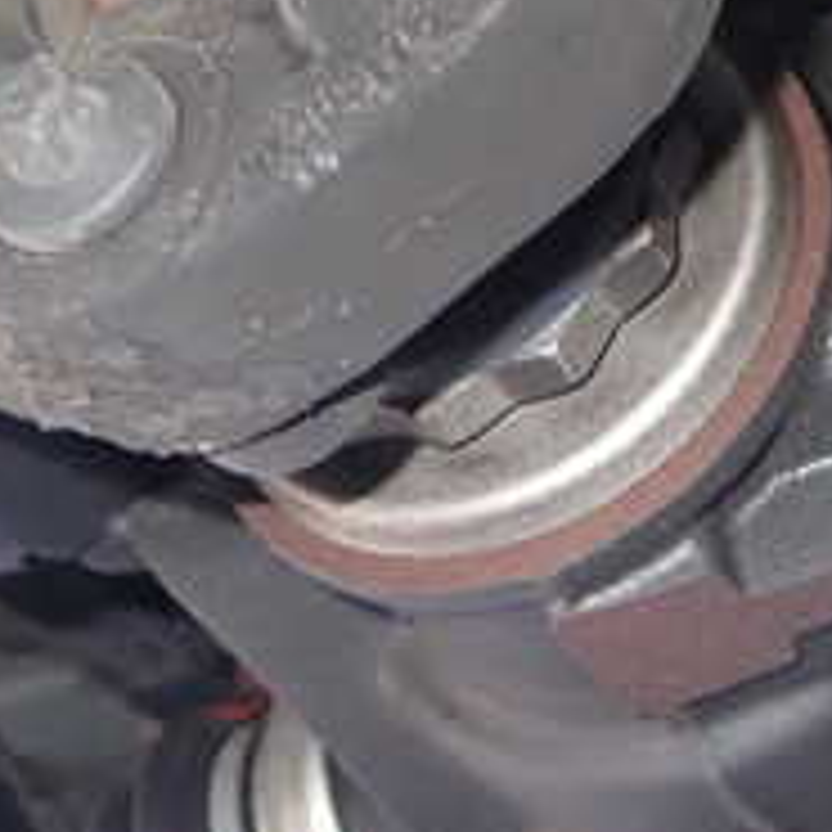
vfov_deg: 20.1
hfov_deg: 20.1
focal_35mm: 86
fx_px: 2339
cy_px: 292
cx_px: 576
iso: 200
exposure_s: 1/30
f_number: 2.3
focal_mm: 5.4
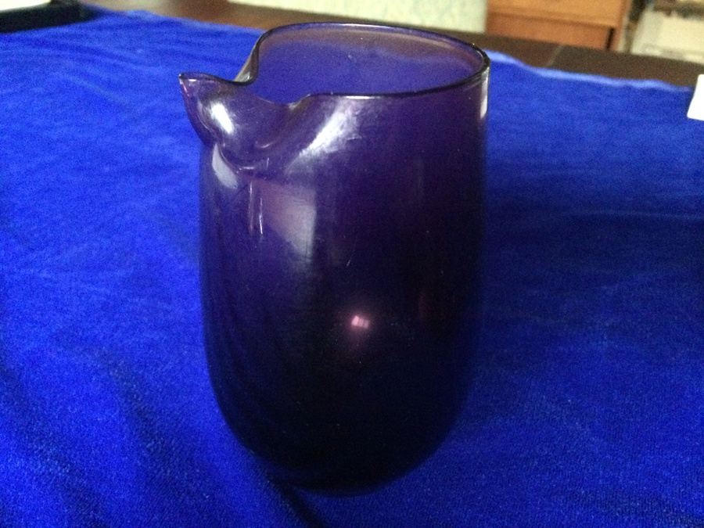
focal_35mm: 30
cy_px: 264
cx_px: 352
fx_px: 610
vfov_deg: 46.8
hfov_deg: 60.0
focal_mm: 4.12
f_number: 2.2
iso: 1250
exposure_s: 1/15
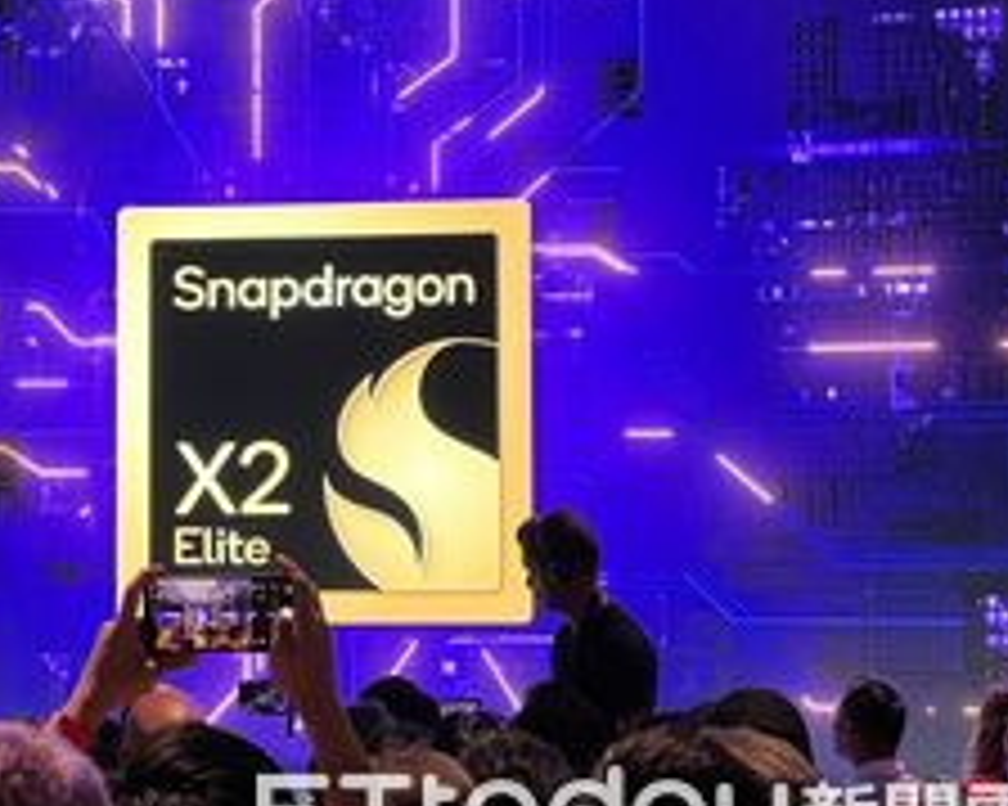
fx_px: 3996
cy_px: 230
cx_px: 176
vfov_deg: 11.5
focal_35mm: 134
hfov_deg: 14.3
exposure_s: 1/40
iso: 800
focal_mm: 9
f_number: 2.8
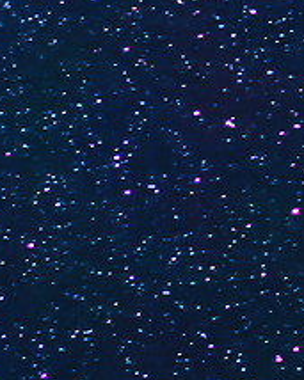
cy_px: -438
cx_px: 343
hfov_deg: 7.0
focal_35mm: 221
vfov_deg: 8.2
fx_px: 2487
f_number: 2.8
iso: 12800
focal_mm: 21
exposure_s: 15
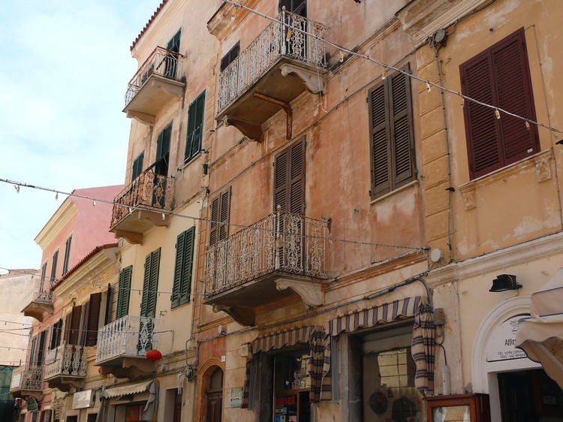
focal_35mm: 40
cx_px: 282
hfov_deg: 46.8
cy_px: 211
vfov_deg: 35.9
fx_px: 650
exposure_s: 1/160
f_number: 4
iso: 100
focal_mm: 8.5
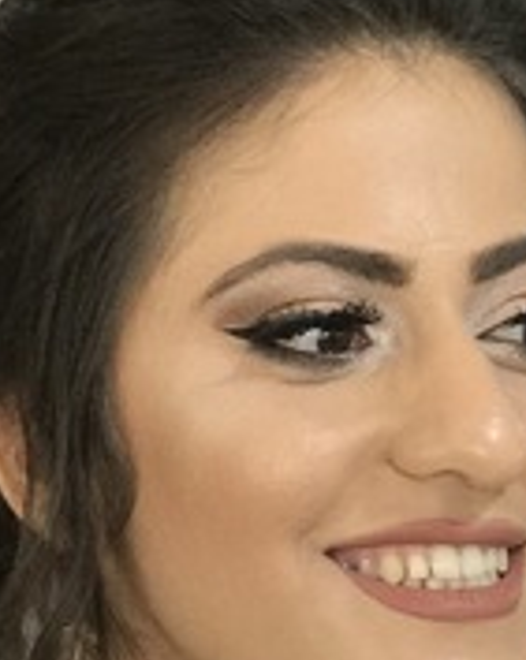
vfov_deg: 7.9
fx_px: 4721
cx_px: 224
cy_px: 932
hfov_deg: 6.4
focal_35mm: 242
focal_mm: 6.6
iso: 64
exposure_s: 1/50
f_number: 2.8
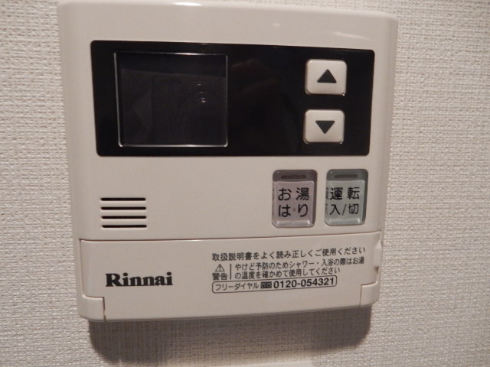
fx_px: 354
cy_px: 184
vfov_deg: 54.9
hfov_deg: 69.4
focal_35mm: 25
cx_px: 245
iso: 400
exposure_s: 1/20
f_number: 3.7
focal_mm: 4.5
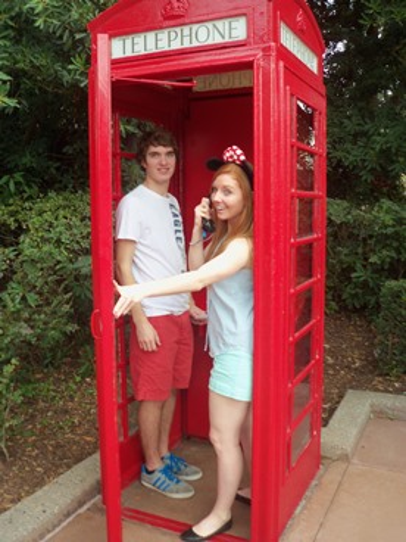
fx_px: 532
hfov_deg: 41.8
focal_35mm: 34
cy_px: 271
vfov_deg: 54.0
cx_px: 203
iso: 80
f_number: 2.9
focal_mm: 5.7
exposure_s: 1/80
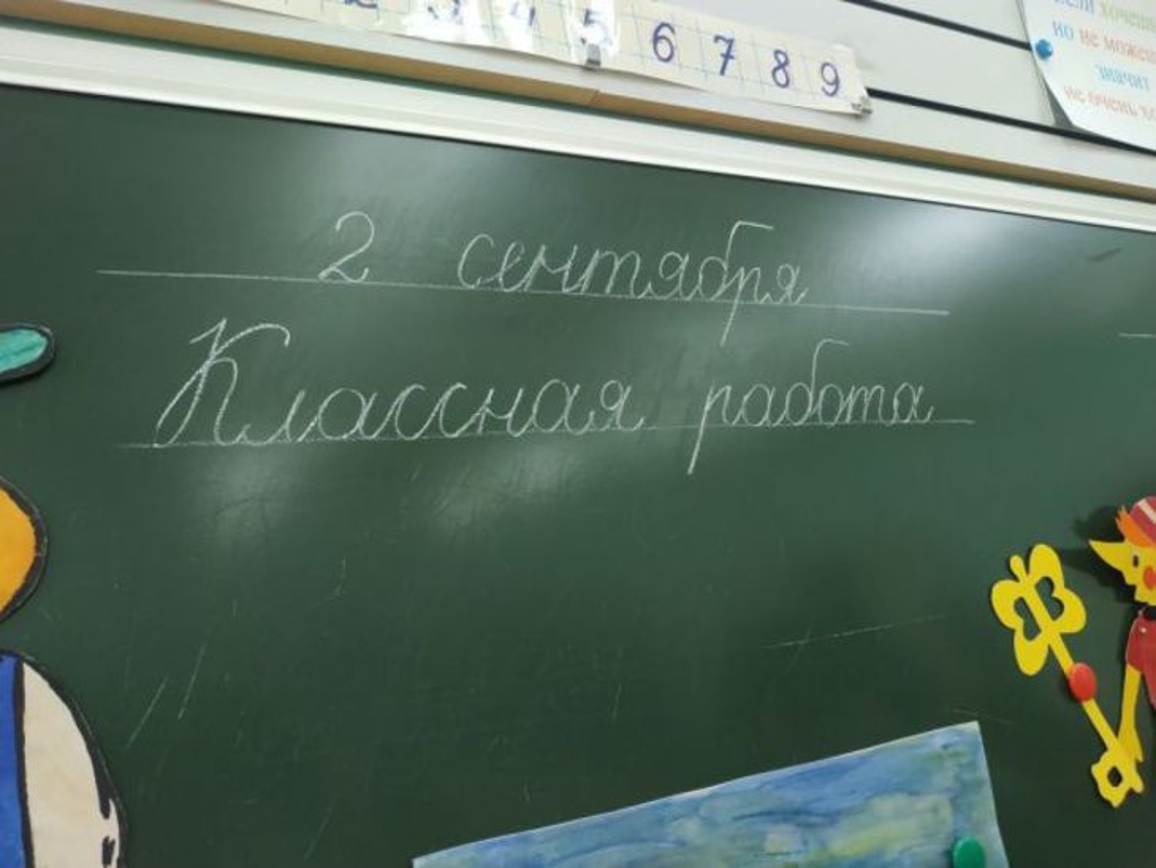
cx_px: 578
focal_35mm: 24
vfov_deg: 56.8
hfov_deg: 71.6
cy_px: 434
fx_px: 802
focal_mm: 3.94
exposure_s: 1/50
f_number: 1.9
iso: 250
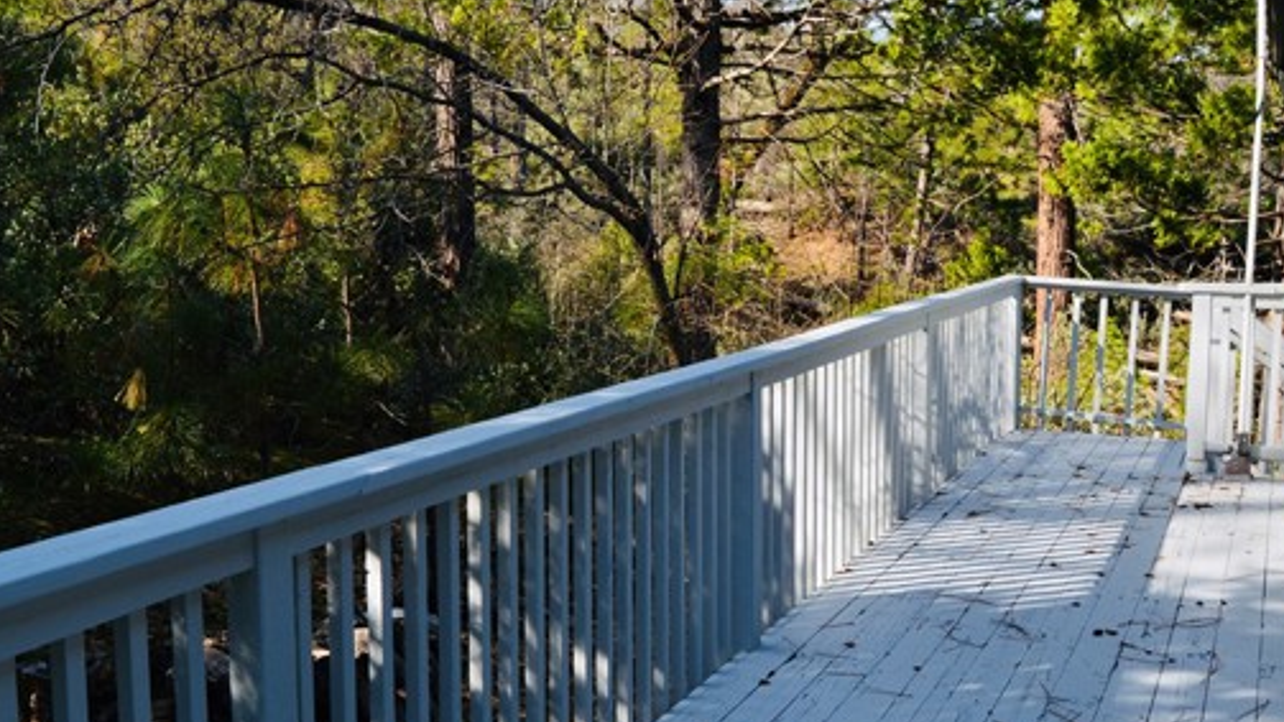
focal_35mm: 36
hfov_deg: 55.1
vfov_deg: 32.8
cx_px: 546
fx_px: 1226
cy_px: 366
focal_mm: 18
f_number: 10
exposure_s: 1/250
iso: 400
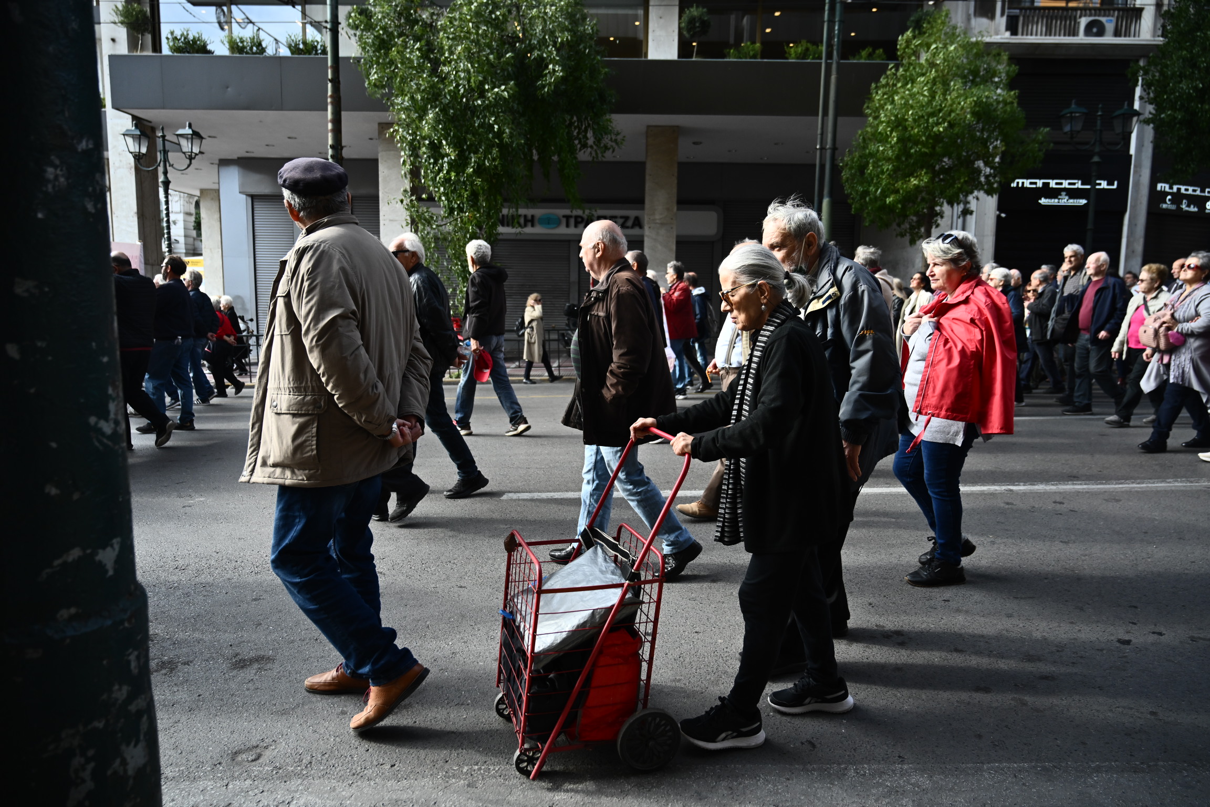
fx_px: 807
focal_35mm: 24
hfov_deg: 73.7
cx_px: 605
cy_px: 404
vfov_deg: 53.1
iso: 500
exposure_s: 1/800
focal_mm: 24
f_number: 4
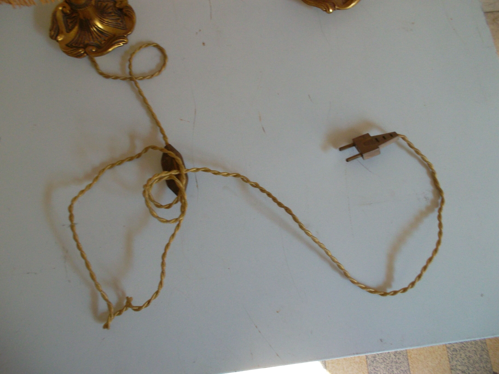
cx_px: 250
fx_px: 404
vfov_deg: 49.7
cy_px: 187
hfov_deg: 63.4
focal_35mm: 28
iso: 123
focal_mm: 4.1
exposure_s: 1/45
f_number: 3.3
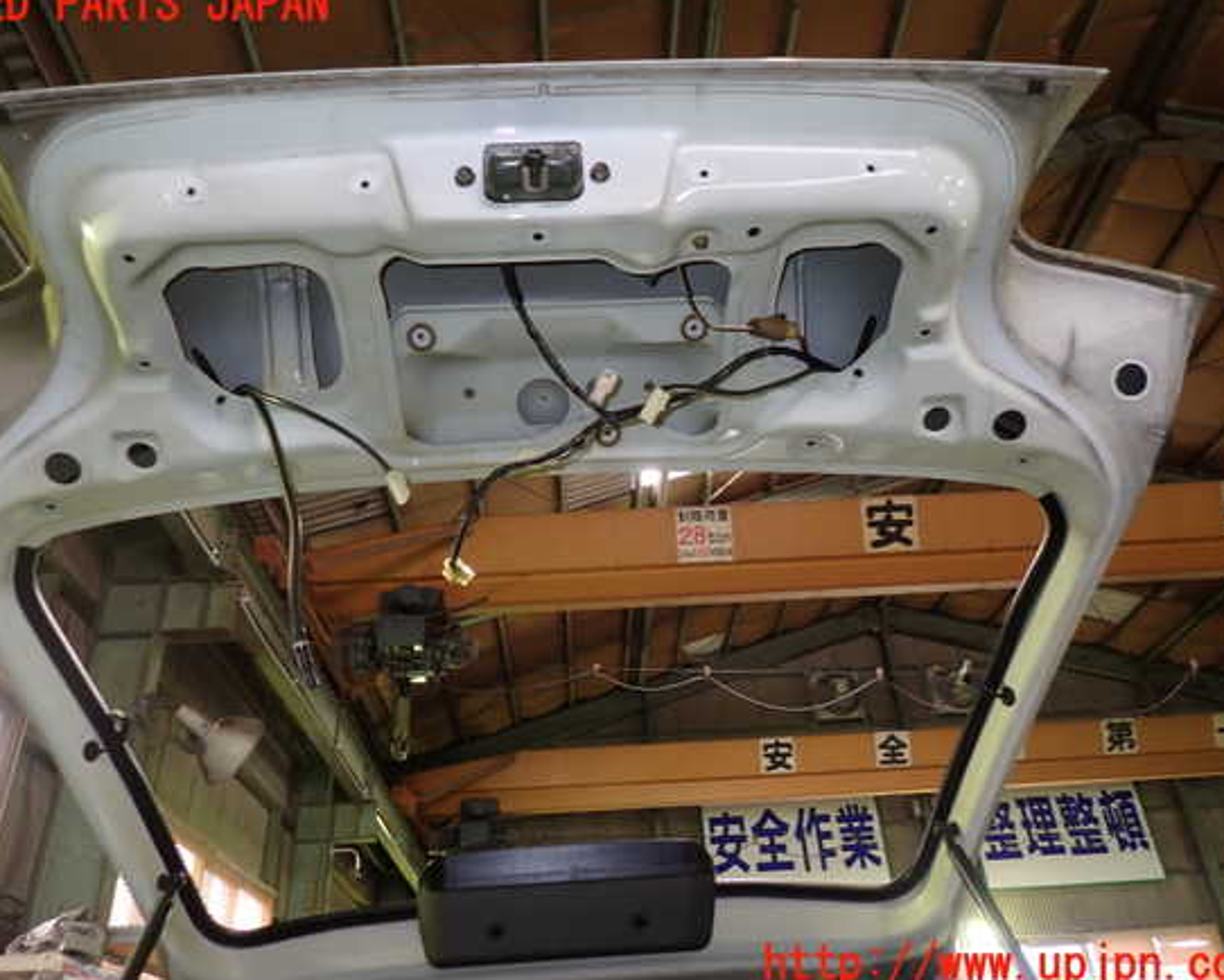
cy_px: 485
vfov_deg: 53.2
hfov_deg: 64.0
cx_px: 596
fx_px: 978
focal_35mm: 27
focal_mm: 4.5
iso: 200
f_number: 2
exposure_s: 1/30
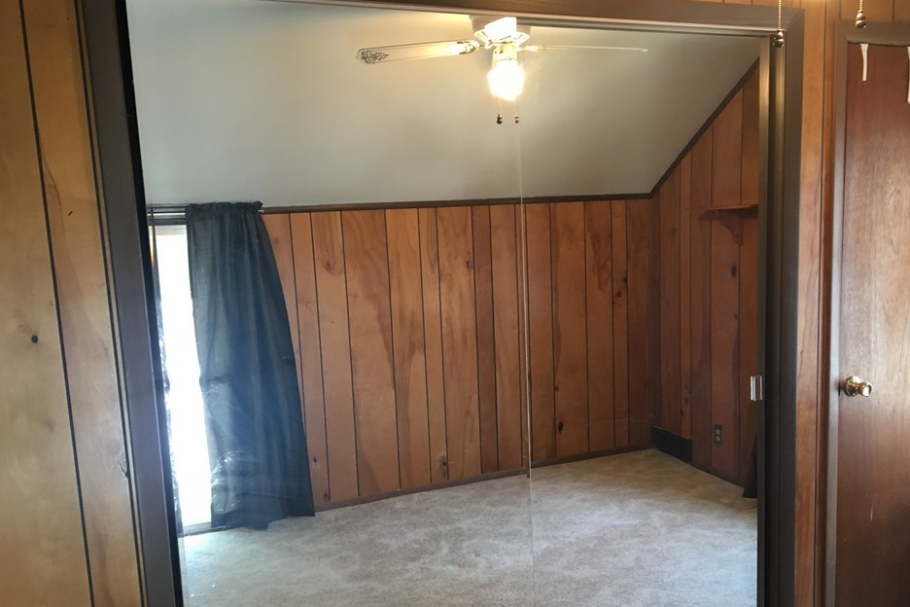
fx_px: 834
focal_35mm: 33
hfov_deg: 57.2
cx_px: 492
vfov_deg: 39.9
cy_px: 332
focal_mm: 4.15
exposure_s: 1/30
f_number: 2.2
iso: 100
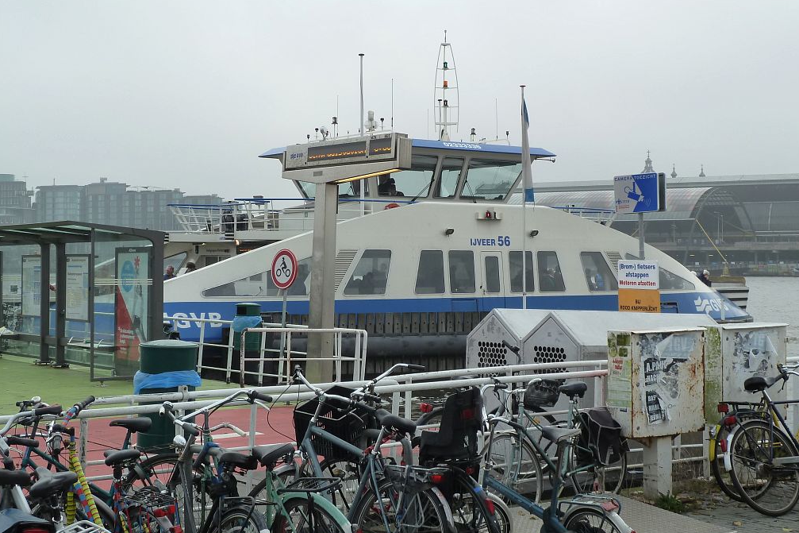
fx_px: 1220
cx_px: 403
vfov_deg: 24.6
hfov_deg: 36.3
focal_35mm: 55
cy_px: 249
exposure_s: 1/320
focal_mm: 8.5
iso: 125
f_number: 3.8
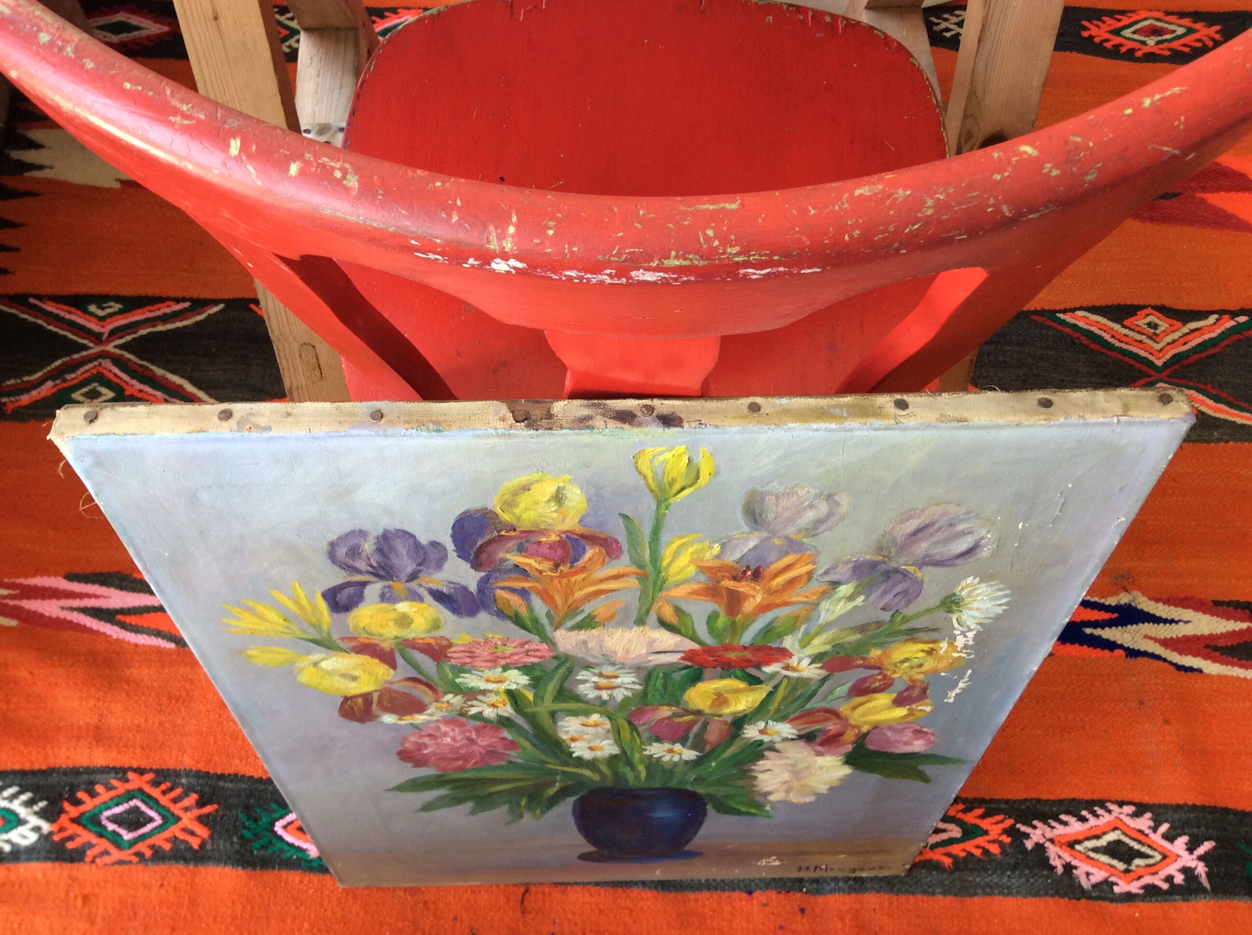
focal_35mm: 32
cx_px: 626
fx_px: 1156
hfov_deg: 56.9
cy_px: 468
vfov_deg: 44.1
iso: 32
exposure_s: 1/25
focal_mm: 3.3
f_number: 2.4
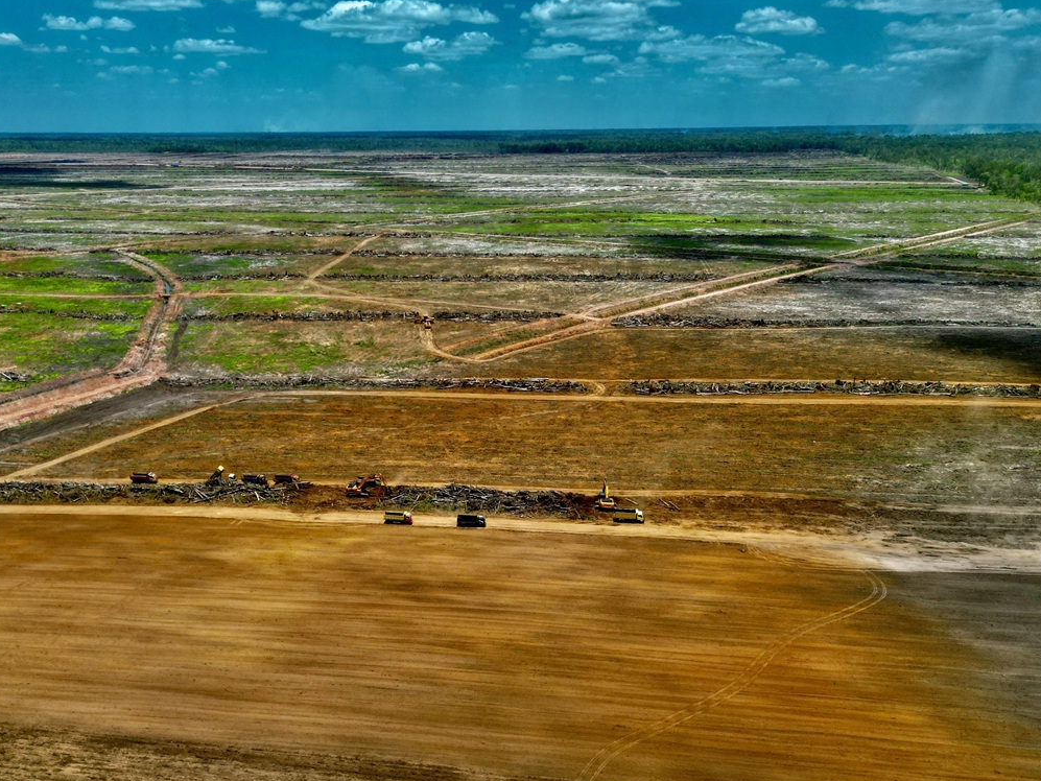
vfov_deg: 43.6
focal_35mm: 32
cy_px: 510
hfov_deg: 56.4
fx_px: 962
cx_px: 415
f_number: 1.7
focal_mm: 6.72
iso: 100
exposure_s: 1/3000
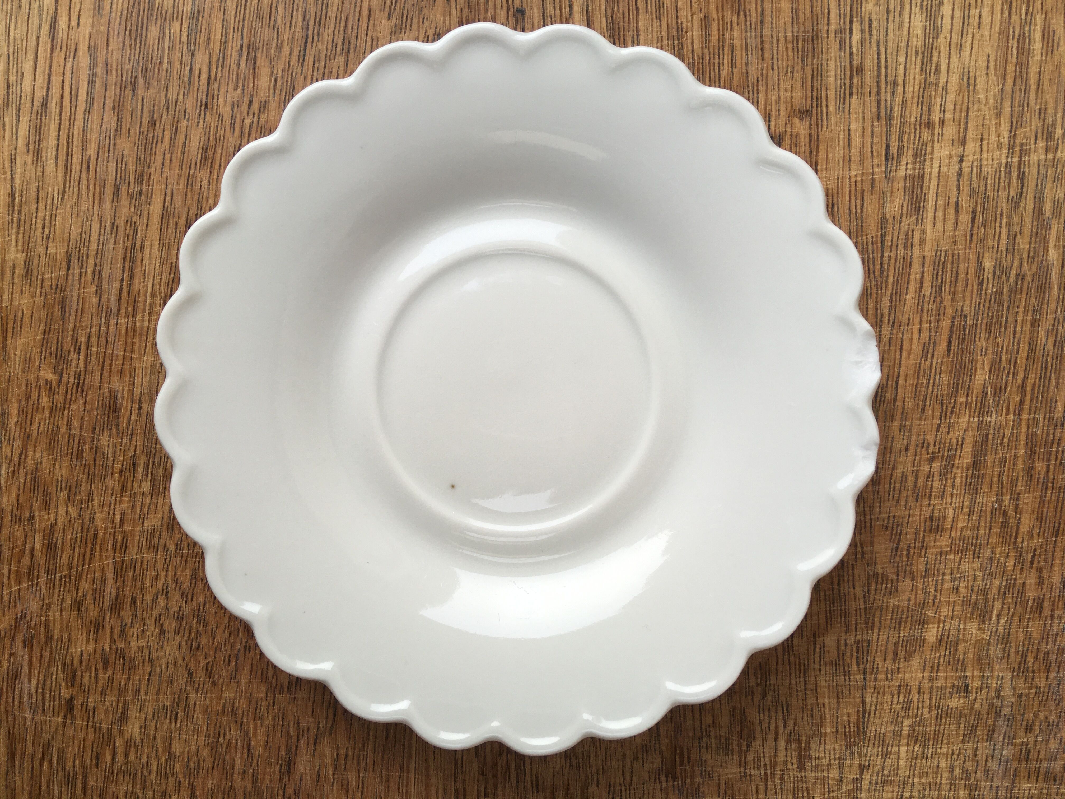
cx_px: 532
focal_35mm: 29
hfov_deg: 61.7
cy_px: 400
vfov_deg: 48.2
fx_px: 892
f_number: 2.2
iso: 32
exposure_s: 1/100
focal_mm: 4.15
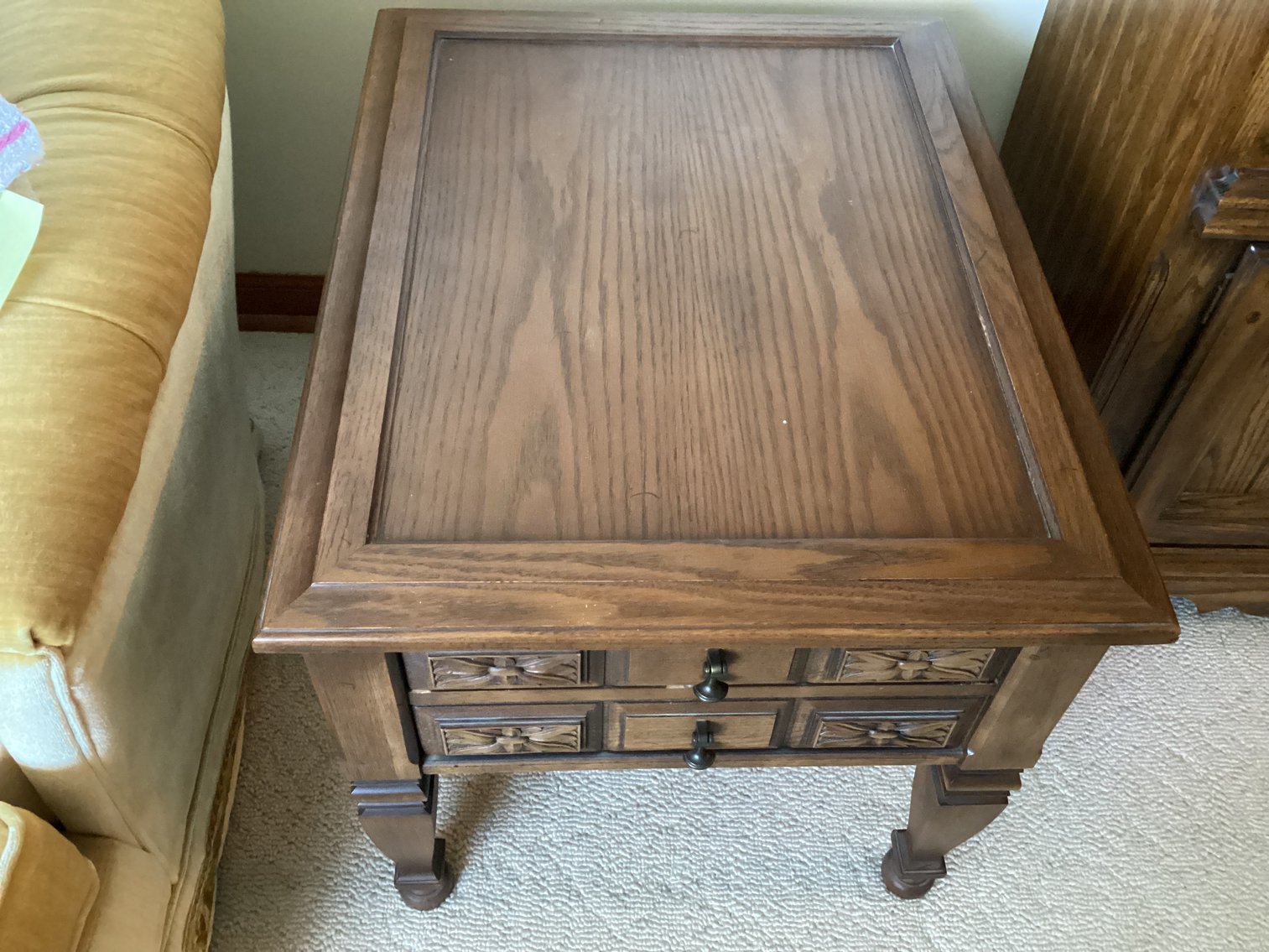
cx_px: 634
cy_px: 476
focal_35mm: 31
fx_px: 1137
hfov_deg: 58.3
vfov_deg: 45.4
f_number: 2.4
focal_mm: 3.3
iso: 800
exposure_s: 1/30
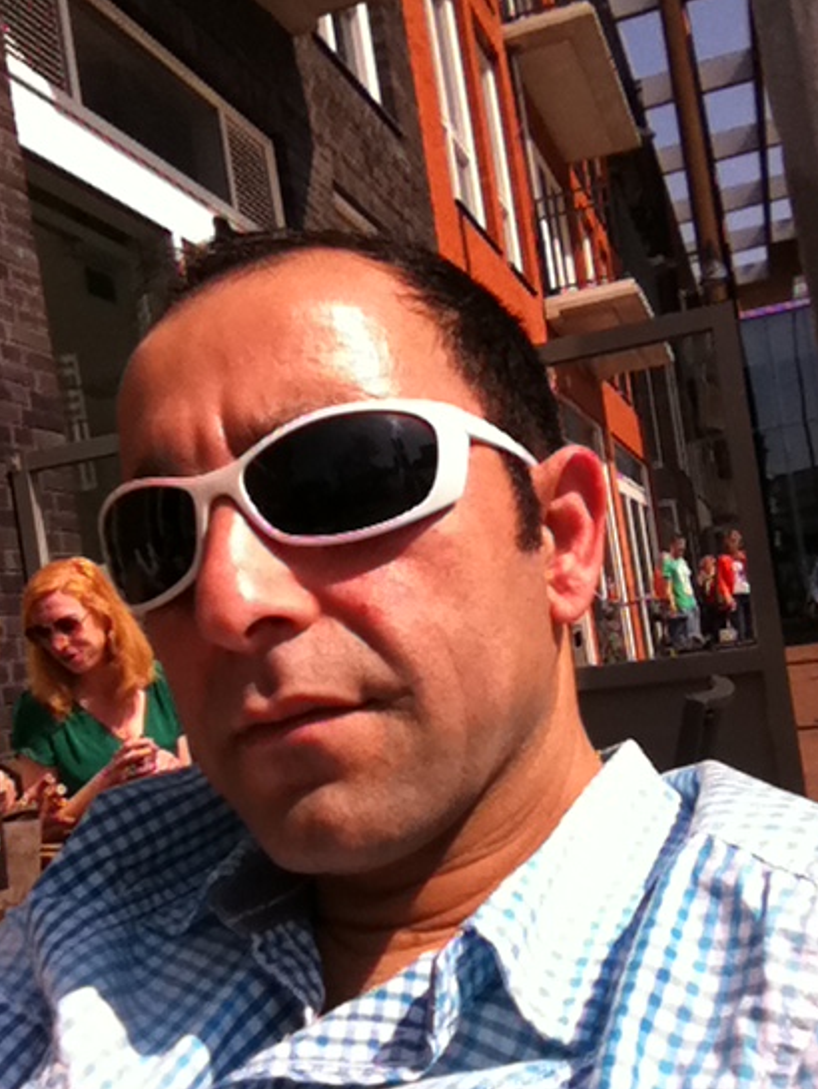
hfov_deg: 35.1
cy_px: 618
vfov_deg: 45.6
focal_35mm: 41
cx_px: 367
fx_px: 1291
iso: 125
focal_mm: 3.85
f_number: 2.4
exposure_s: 1/5169
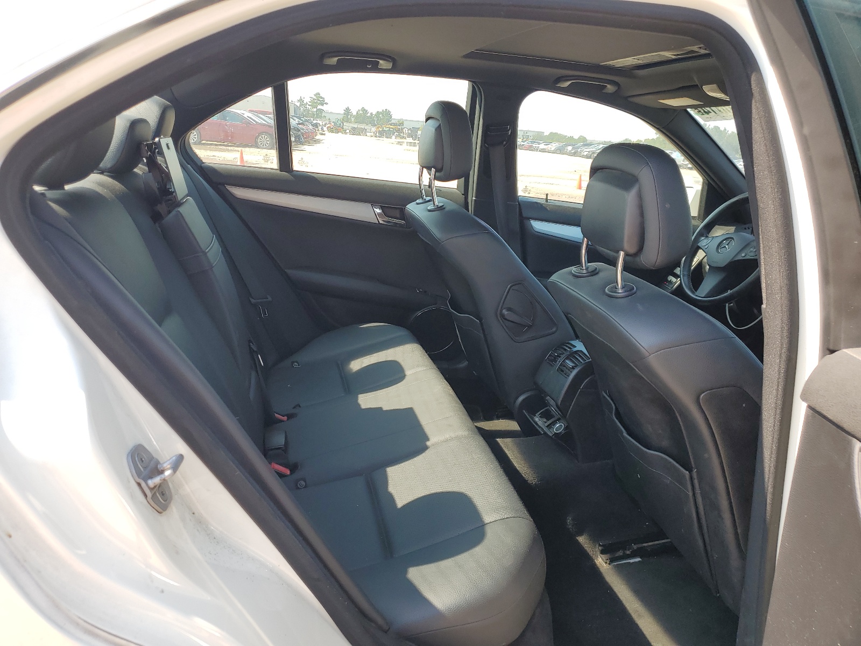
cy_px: 323
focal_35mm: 26
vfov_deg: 53.1
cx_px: 430
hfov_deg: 67.3
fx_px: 647
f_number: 1.5
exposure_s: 1/588
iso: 50
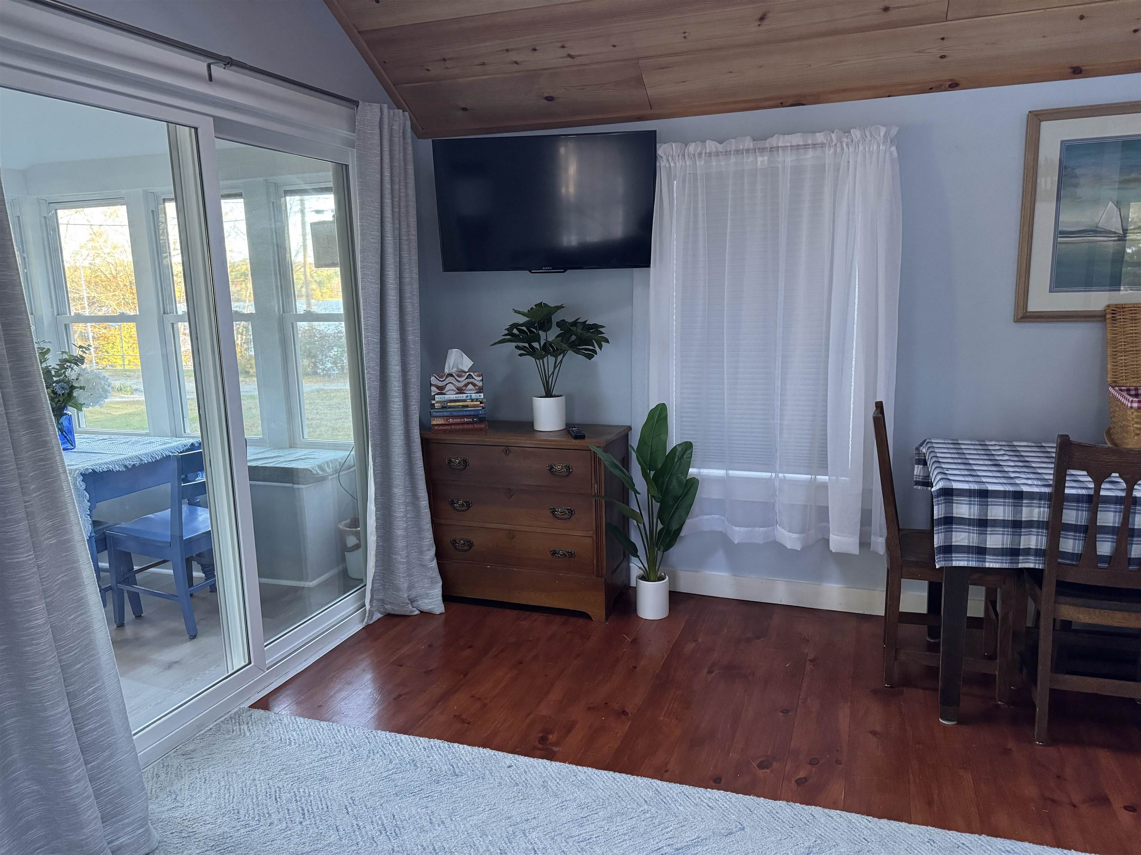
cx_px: 570
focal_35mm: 24
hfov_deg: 71.6
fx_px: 791
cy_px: 428
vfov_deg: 56.8
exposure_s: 1/60
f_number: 1.78
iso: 800
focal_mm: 6.76
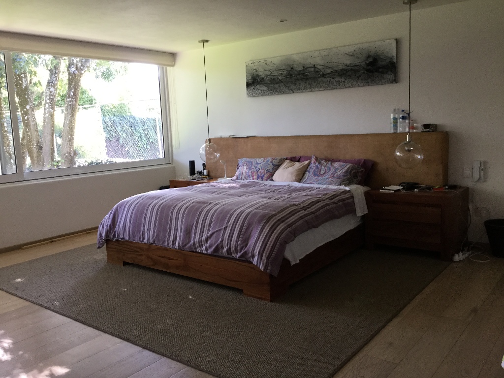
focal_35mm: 31
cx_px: 252
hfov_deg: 58.4
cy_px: 189
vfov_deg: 45.4
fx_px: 451
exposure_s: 1/30
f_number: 2.4
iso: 64
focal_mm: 3.3
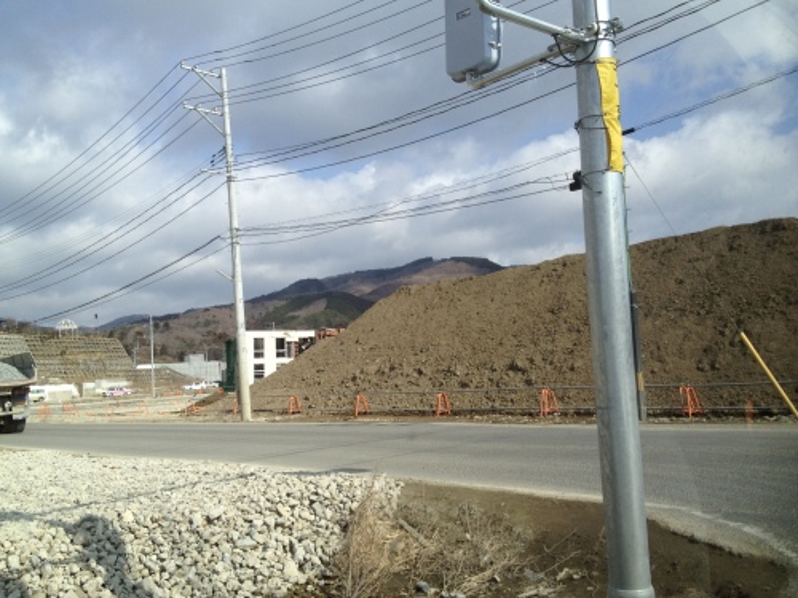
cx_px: 399
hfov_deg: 52.6
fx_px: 807
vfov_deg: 40.7
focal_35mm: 35
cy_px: 299
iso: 50
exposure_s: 1/480
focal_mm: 4.28
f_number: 2.4
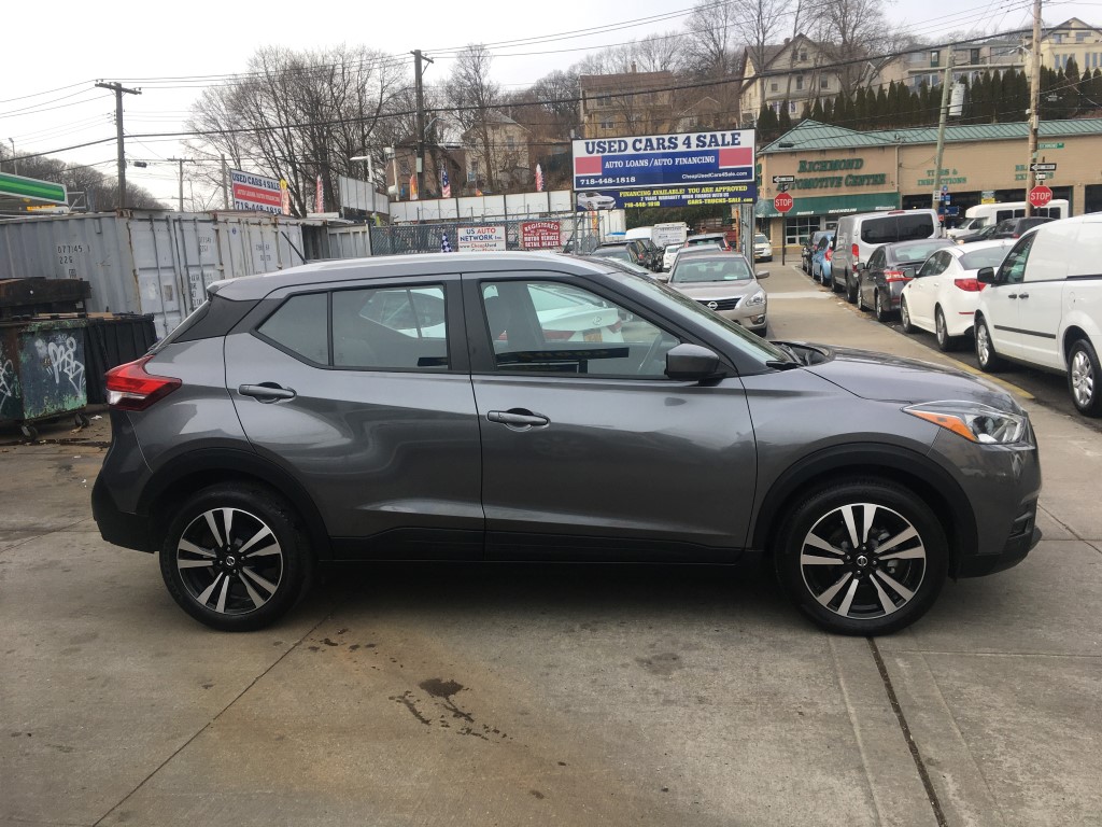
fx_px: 923
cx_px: 551
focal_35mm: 29
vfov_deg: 48.2
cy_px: 414
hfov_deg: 61.7
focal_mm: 4.15
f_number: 2.2
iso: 25
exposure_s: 1/499
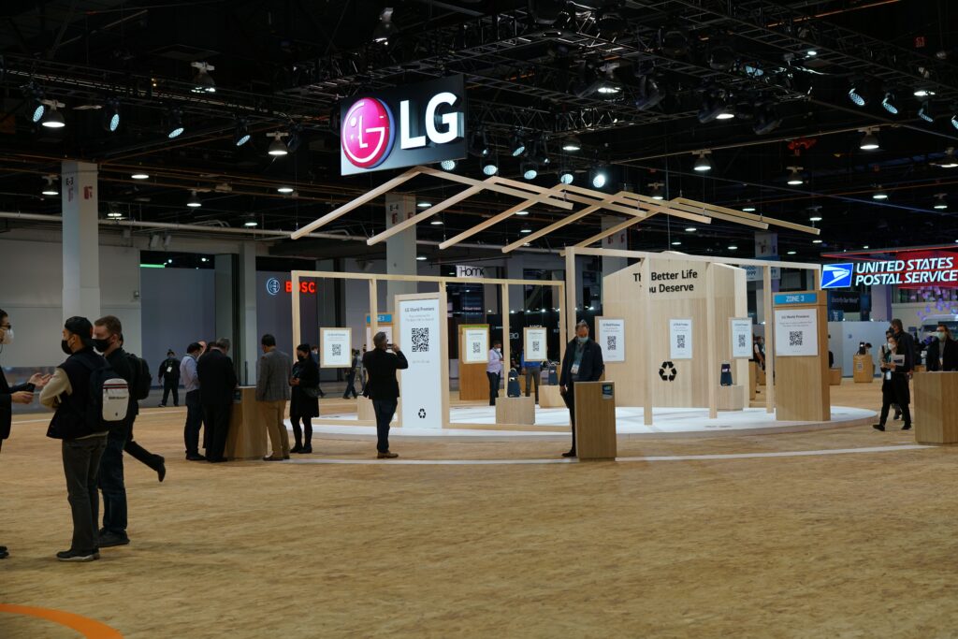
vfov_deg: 27.0
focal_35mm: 50
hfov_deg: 39.6
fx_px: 1331
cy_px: 320
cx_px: 479
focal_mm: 50
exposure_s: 1/160
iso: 500
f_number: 4
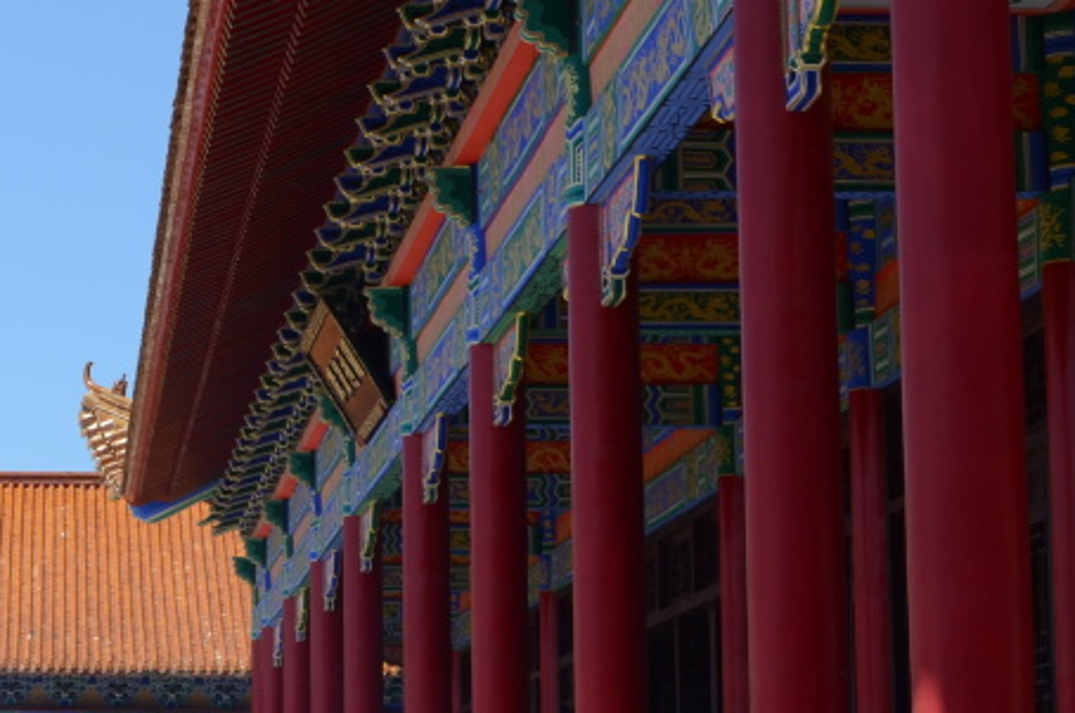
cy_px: 352
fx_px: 3070
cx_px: -265
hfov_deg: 18.6
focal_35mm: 103
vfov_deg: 13.2
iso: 100
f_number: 8
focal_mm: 26
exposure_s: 1/200
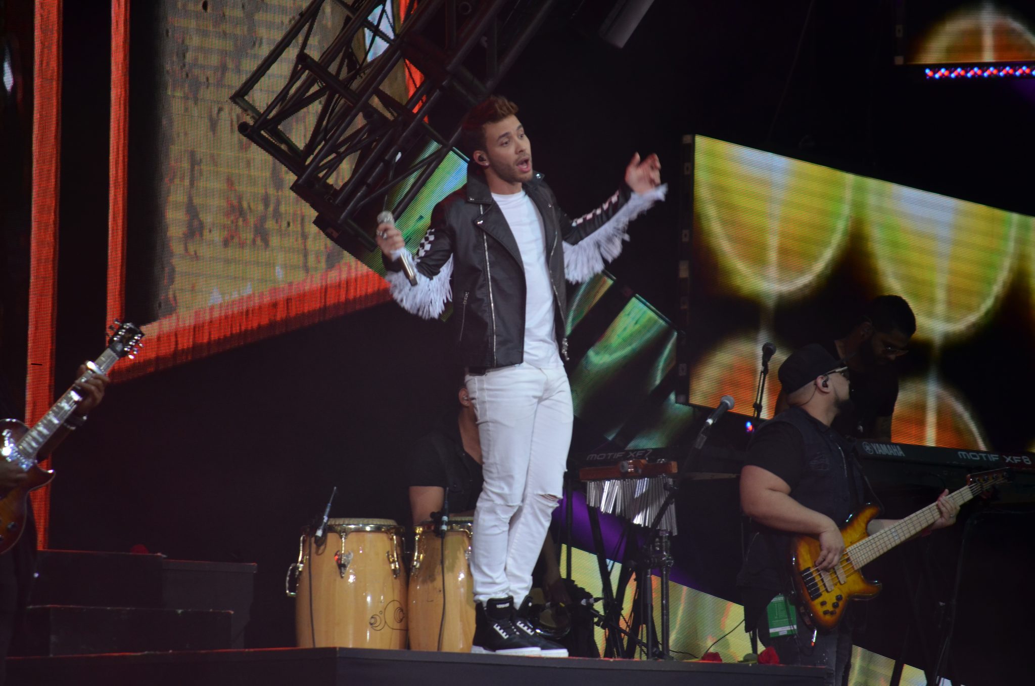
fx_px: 7746
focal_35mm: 270
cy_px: 343
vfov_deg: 5.1
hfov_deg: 7.6
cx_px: 518
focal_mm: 180
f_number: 5.6
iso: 800
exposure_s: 1/125
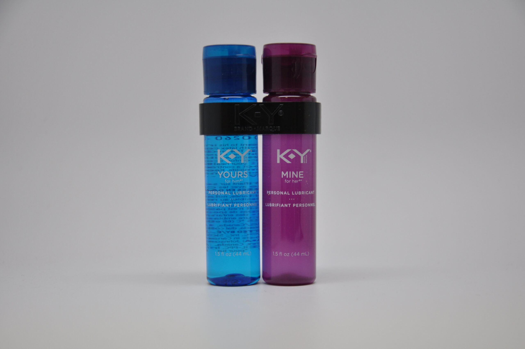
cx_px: 262
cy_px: 174
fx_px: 983
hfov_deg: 29.9
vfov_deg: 20.1
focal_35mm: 68
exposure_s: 1/100
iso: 400
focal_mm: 45
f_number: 4.8
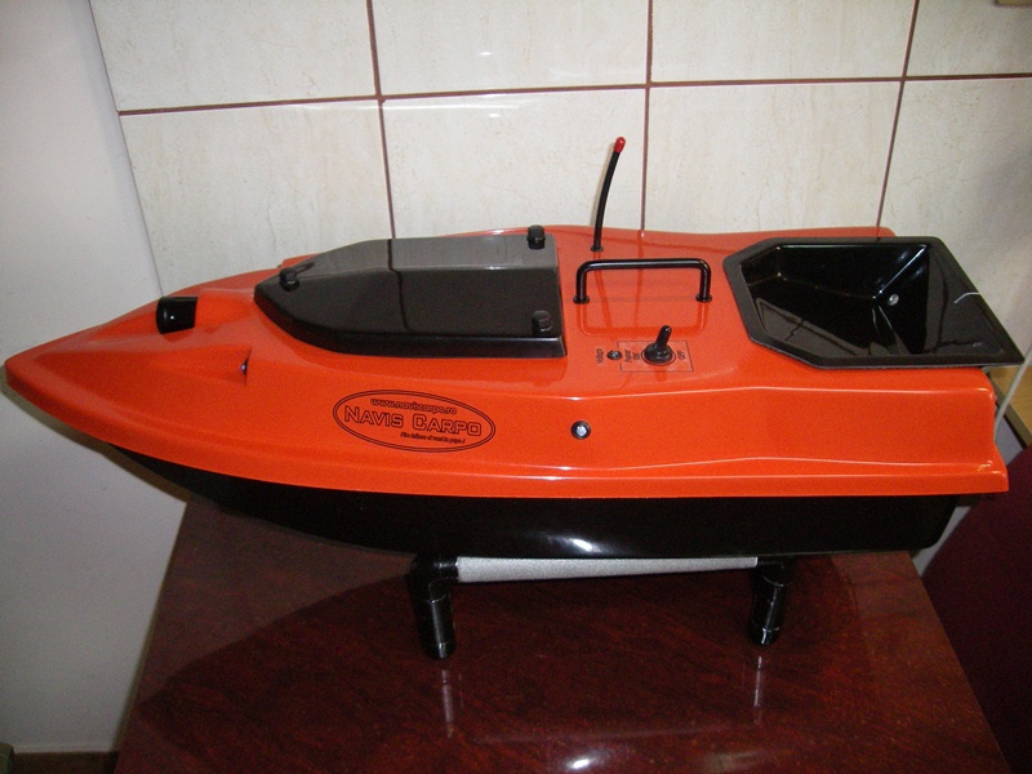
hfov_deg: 49.0
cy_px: 387
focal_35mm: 38
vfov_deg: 37.7
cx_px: 516
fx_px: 1133
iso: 400
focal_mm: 6.2
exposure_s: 1/50
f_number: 2.7
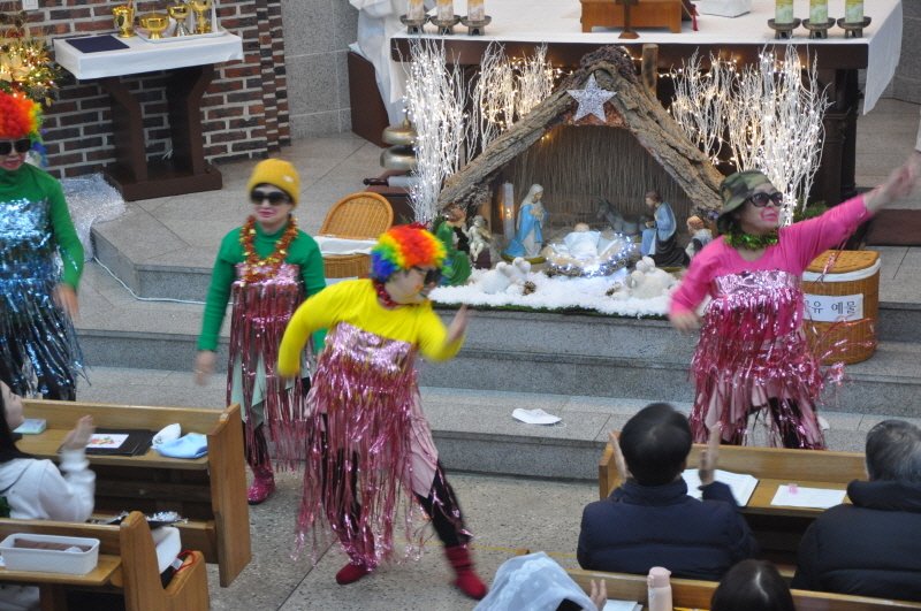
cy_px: 306
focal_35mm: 99
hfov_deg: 20.6
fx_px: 2529
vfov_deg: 13.8
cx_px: 460
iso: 900
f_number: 5.3
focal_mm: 66
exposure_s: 1/30
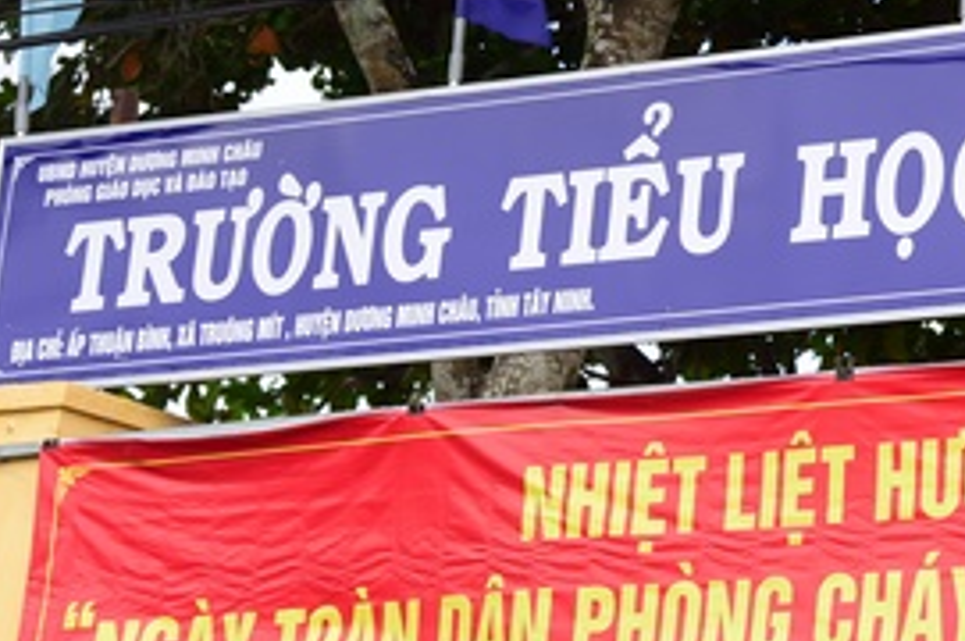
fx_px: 3534
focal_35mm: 132
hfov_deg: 15.1
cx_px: 1097
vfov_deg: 10.3
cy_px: 183
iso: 160
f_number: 6.3
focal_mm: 55
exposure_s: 1/200
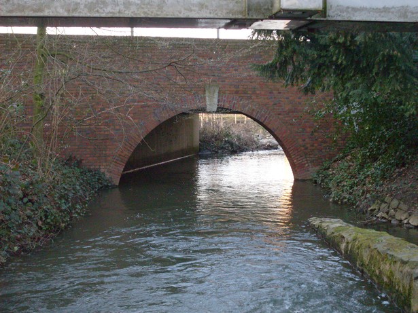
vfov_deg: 20.7
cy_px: 156
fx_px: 857
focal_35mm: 71
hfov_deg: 27.4
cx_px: 209
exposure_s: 1/45
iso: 200
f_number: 3.7
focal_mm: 11.7
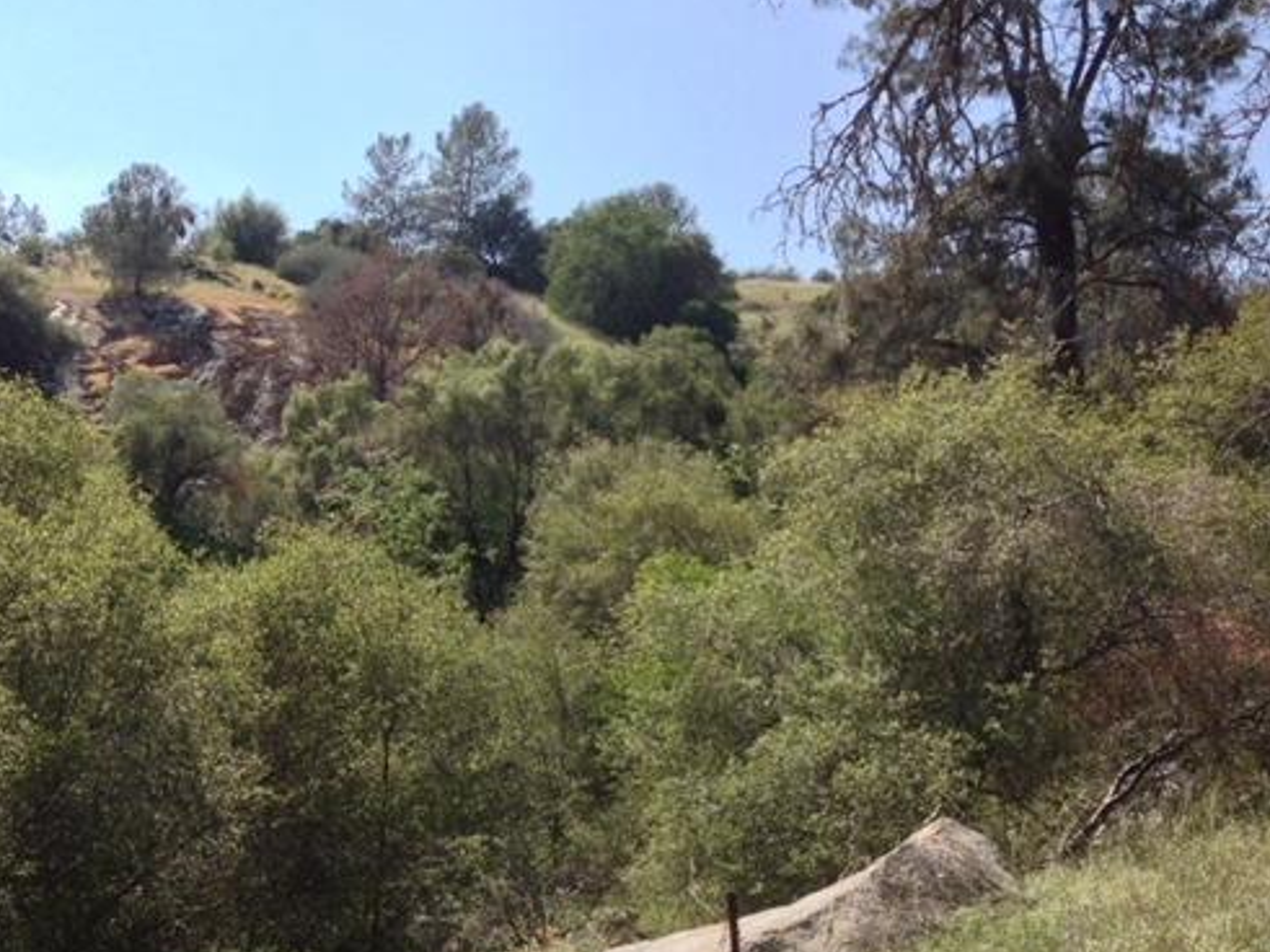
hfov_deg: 43.6
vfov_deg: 33.4
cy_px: 608
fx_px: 1577
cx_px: 486
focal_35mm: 43
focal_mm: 4.13
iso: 50
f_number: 2.4
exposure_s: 1/951
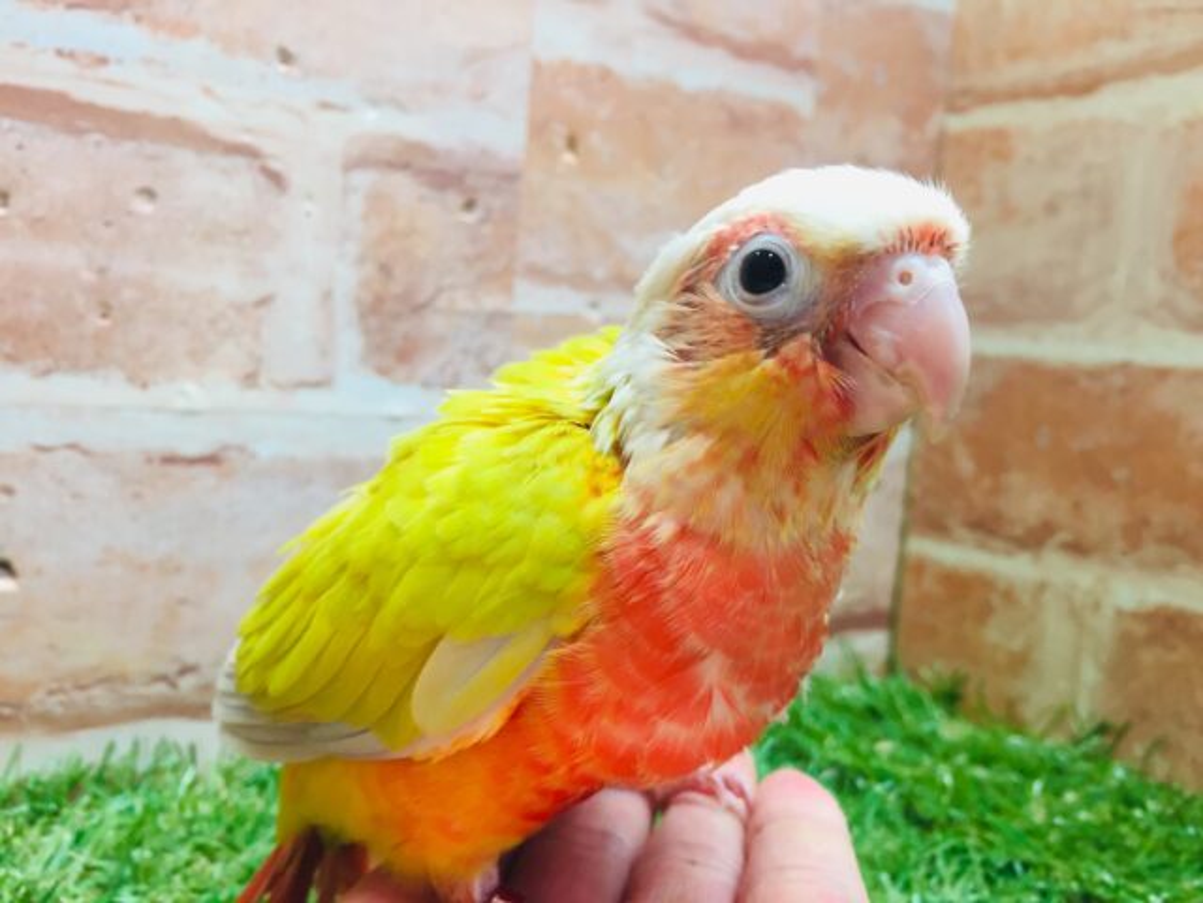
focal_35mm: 29
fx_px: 1008
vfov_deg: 48.2
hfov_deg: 61.7
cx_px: 602
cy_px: 452
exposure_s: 1/30
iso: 80
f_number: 2.2
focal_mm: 4.15
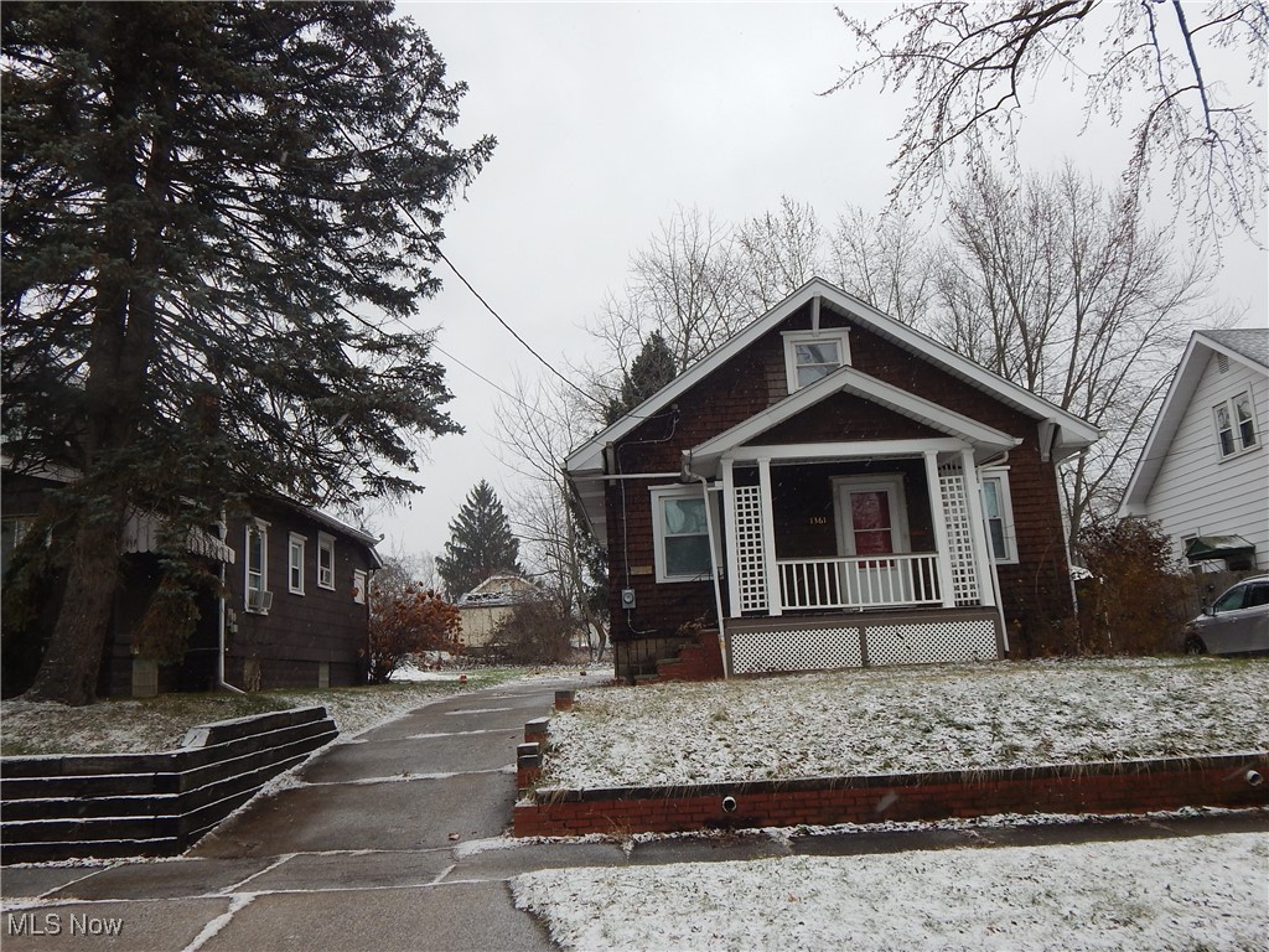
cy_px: 476
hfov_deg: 63.4
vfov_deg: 49.7
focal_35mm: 28
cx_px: 634
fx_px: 1026
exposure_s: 1/200
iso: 125
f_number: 3.2
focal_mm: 5.1
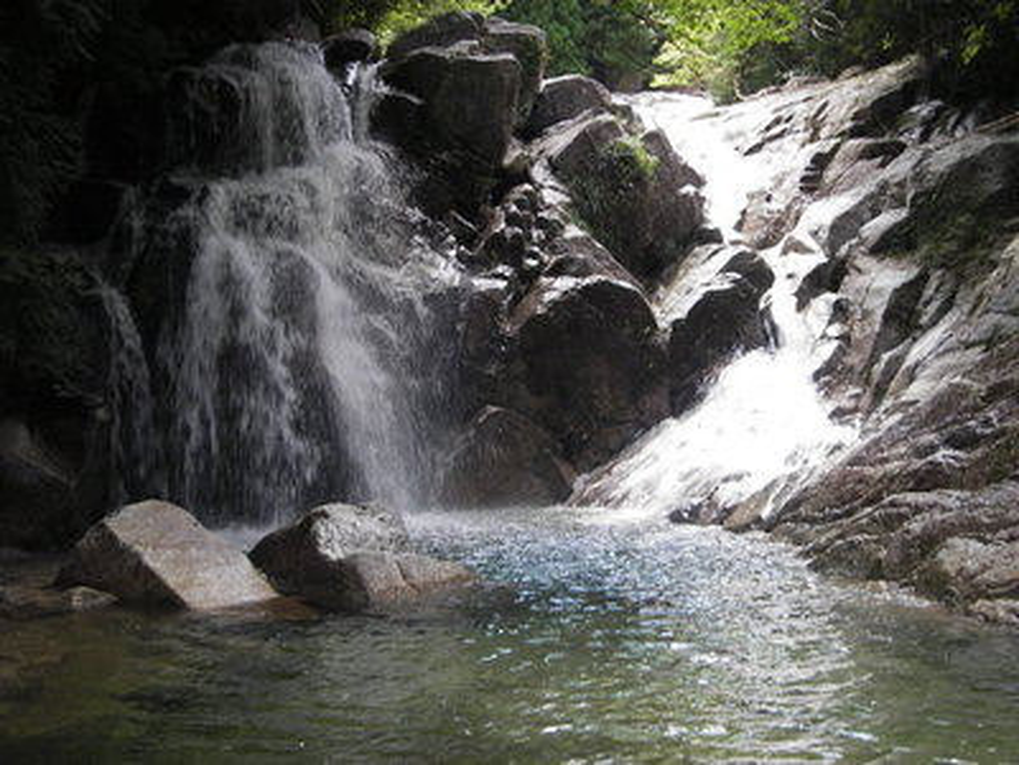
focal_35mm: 55
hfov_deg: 34.9
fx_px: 1619
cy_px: 382
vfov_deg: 26.6
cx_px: 510
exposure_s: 1/60
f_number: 3.6
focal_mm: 9.2
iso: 50
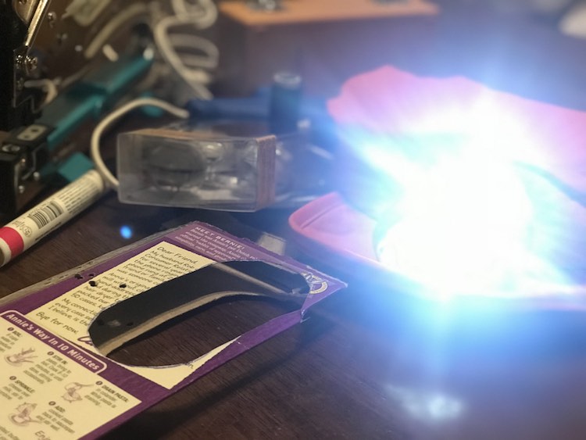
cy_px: 220
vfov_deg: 25.7
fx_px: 965
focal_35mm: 57
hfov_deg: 33.8
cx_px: 293
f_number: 2.8
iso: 400
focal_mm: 6.6
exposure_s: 1/59
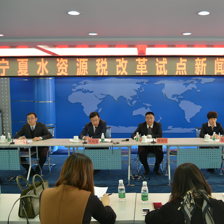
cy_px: 111
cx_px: 151
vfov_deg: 46.0
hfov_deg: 45.3
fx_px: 264
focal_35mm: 36
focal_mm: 28
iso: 1000
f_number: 4
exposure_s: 1/30
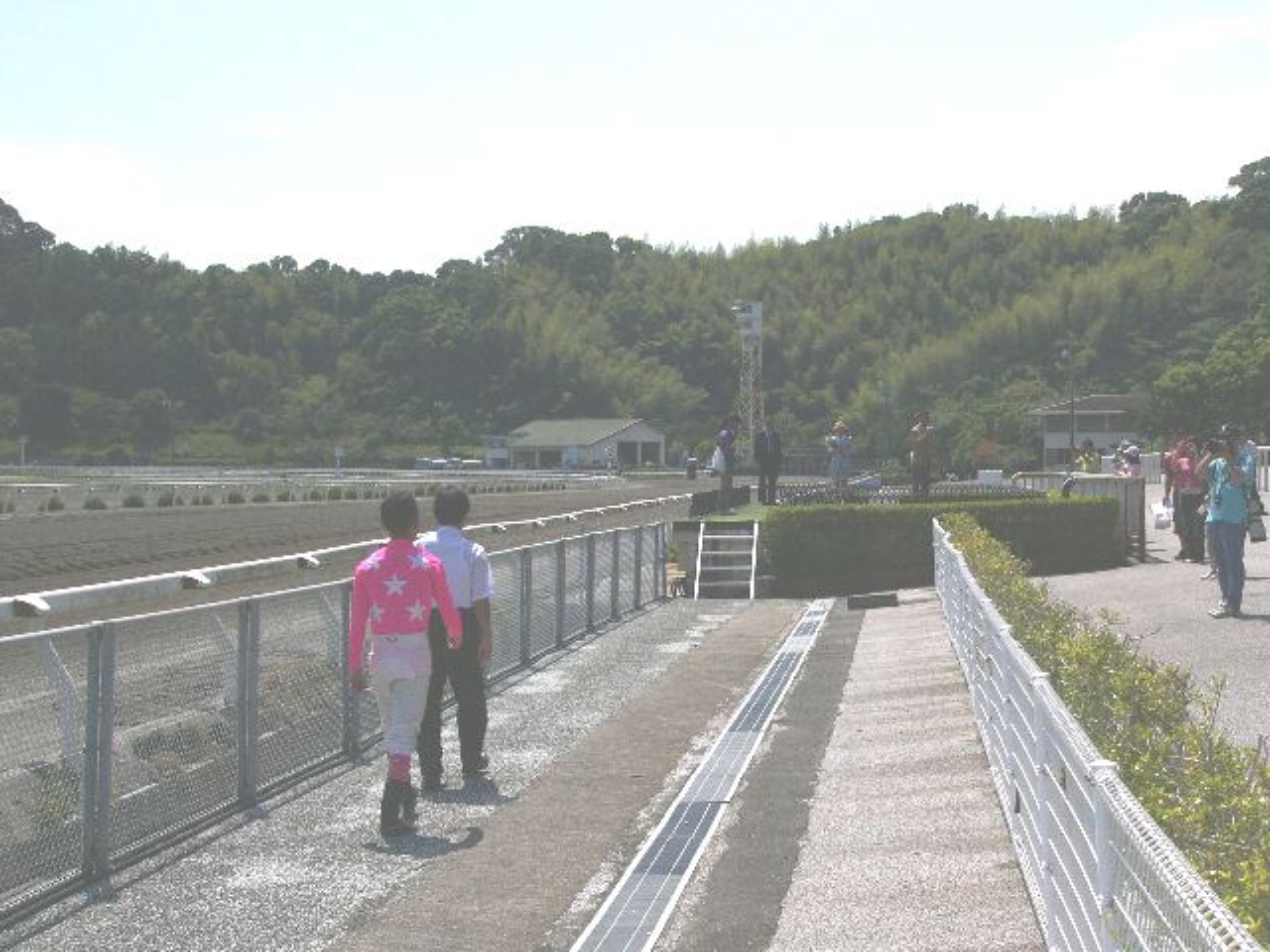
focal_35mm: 57
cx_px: 635
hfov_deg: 33.8
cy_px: 476
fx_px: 2091
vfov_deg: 25.7
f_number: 8
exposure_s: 1/2000
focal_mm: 9.5
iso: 50
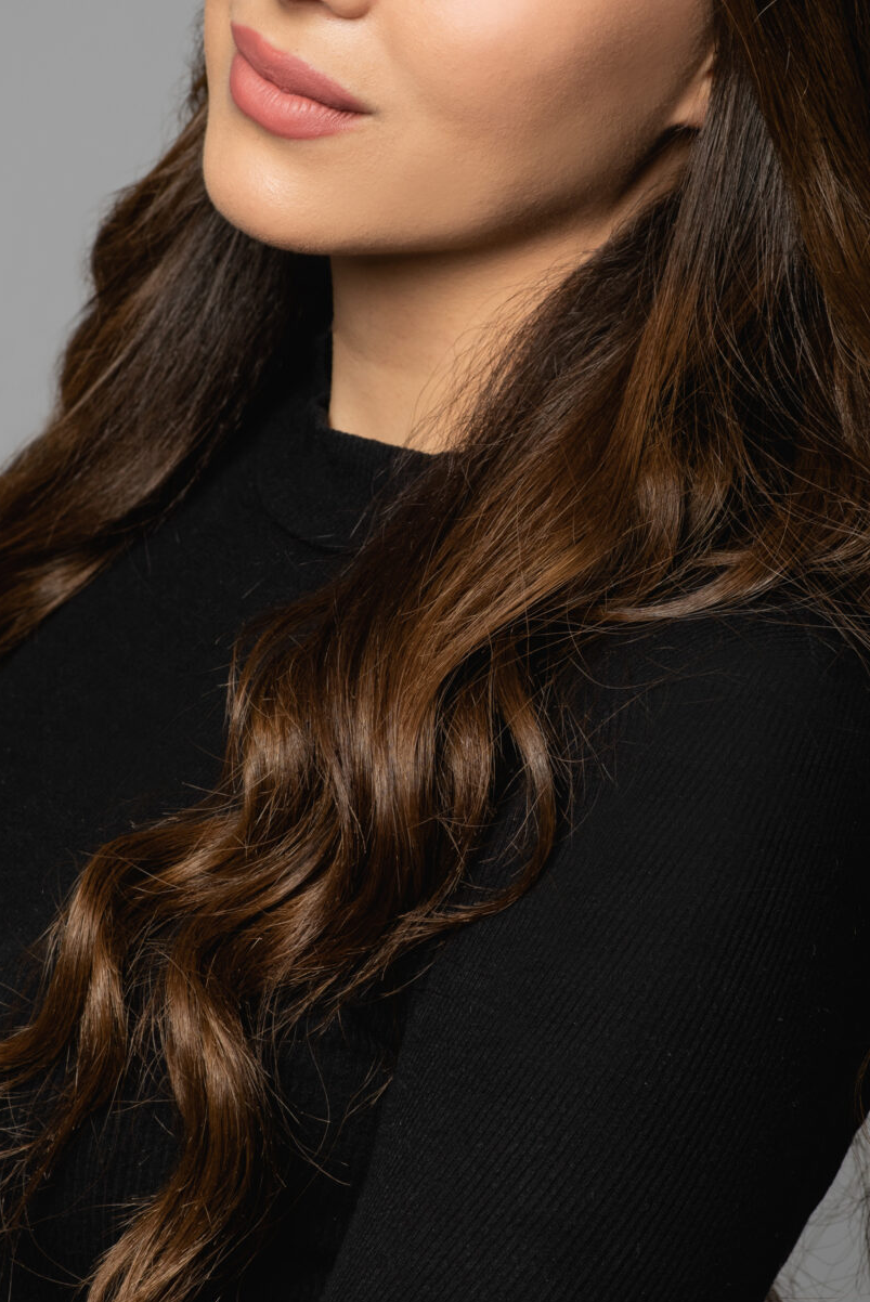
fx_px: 6551
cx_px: 478
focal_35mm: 181
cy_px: 572
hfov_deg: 7.6
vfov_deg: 11.4
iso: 160
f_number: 9
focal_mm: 85
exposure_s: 1/160
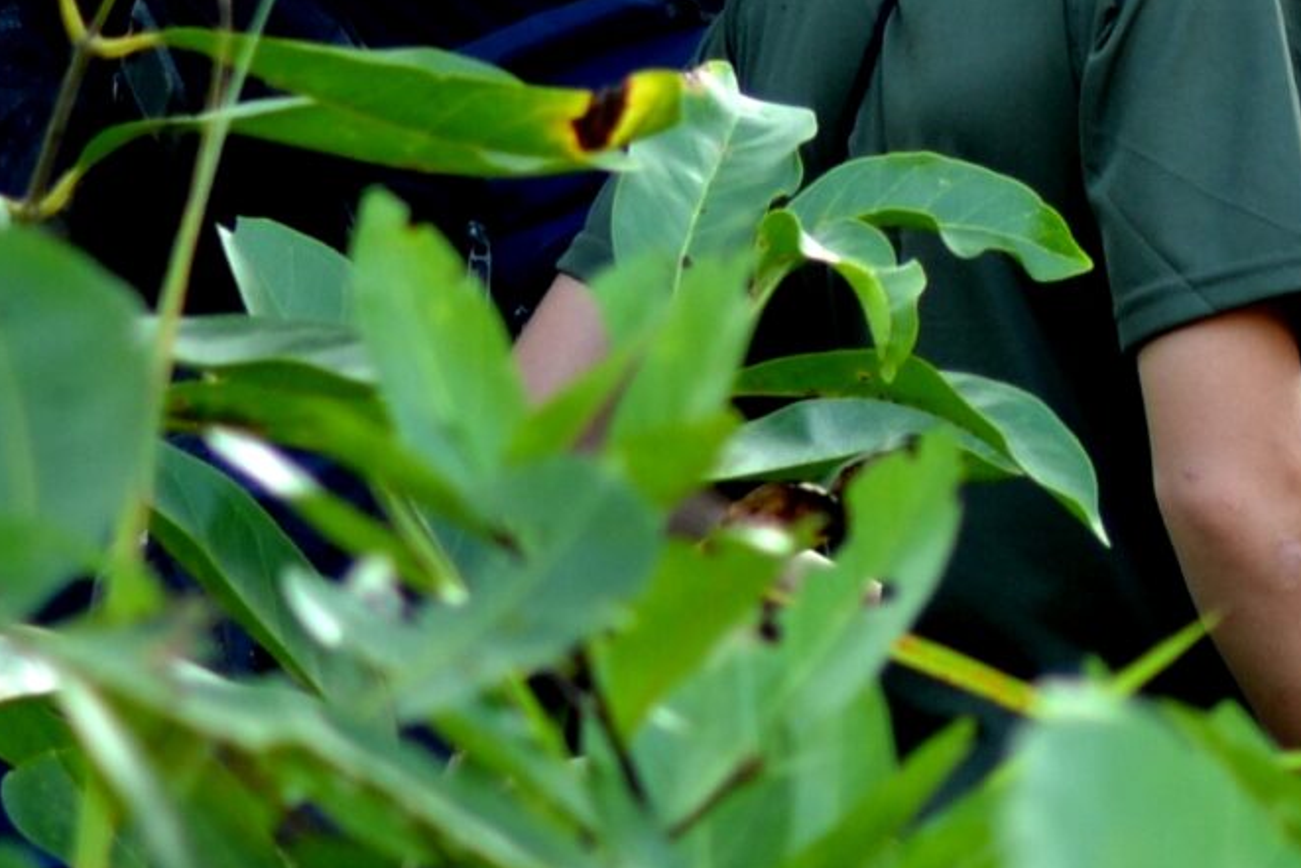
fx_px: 17853
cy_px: -184
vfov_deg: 2.8
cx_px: 1771
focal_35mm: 494
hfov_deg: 4.2
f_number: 5.6
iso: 200
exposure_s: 1/100
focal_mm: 85
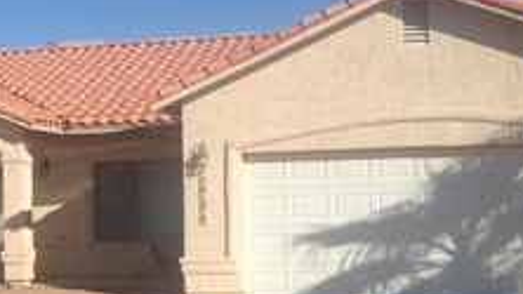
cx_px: 127
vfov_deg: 14.9
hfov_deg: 25.9
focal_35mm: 81
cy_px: 166
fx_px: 1124
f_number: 2.4
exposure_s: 1/2857
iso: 50
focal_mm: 4.12
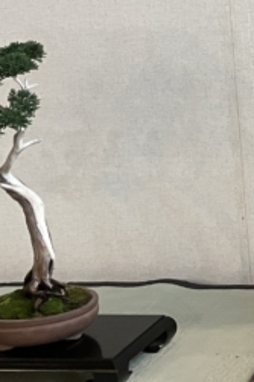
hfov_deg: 9.8
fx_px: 1261
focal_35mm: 119
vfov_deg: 17.0
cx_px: 662
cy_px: 49
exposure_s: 1/50
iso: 100
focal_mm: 3.99
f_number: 1.8
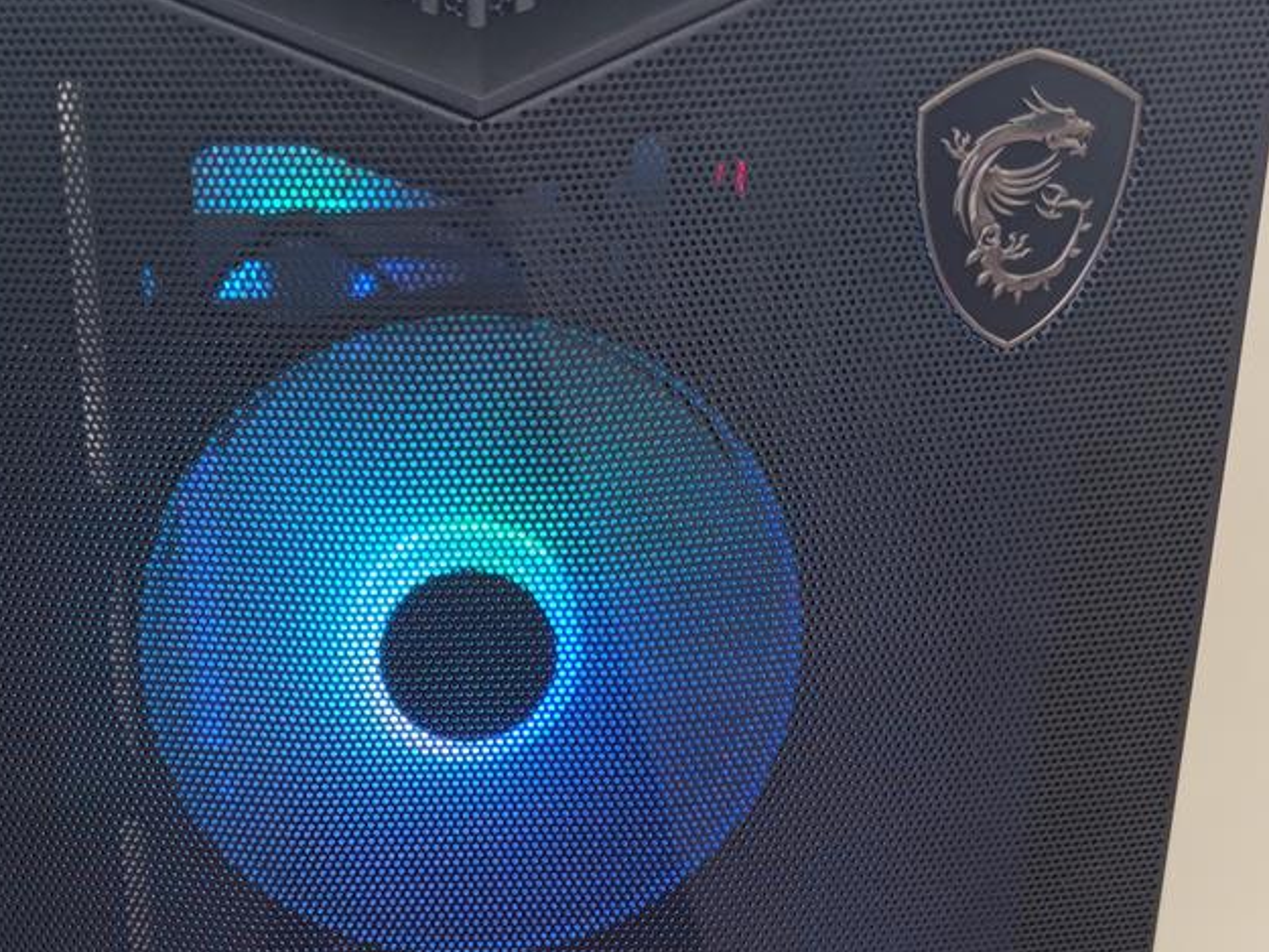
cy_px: 1028
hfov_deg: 31.8
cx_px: 392
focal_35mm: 60
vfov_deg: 23.1
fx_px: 2200
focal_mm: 6.78
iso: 232
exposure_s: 1/82
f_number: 1.85
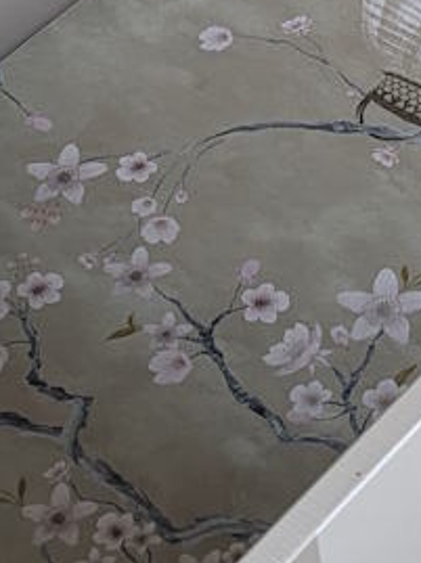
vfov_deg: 13.5
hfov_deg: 10.3
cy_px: -65
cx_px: 300
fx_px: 2324
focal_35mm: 143
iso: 39
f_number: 1.7
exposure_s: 1/33.3
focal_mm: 4.53
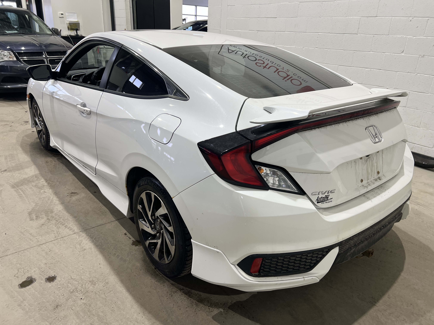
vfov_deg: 53.1
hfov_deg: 67.3
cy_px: 162
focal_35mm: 26
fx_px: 326
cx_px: 217
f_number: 1.5
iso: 80
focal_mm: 5.7
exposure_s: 1/120
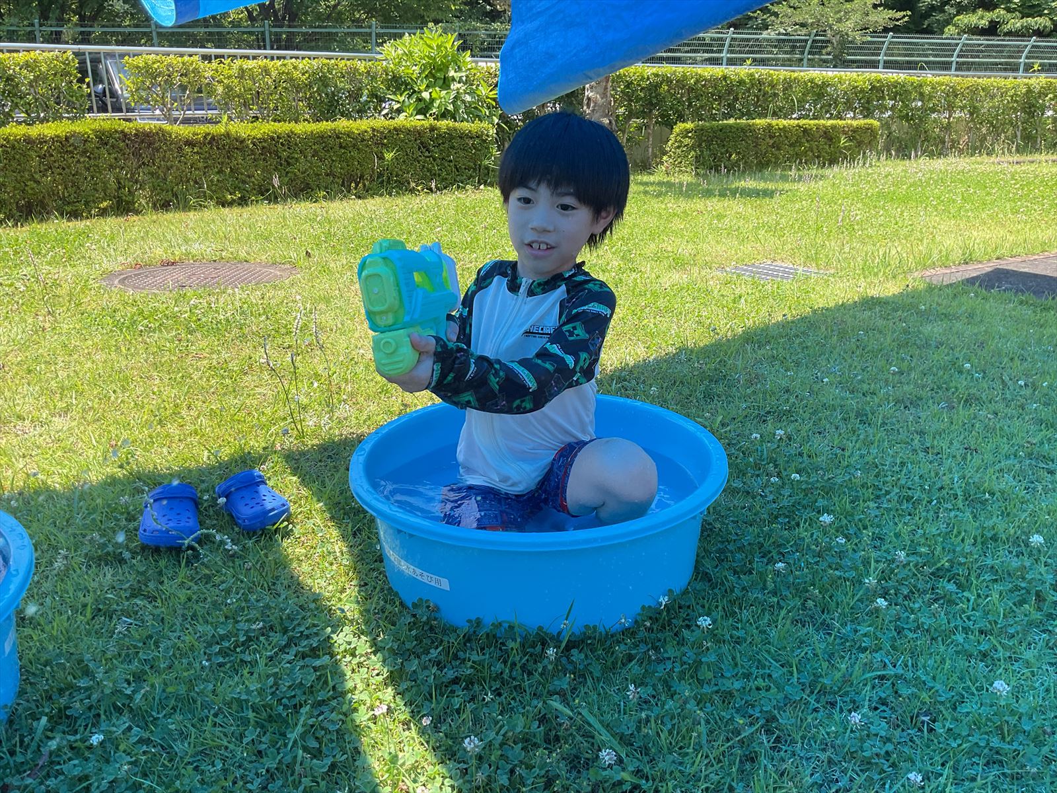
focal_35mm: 29
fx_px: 886
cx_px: 528
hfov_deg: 61.7
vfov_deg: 48.2
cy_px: 396
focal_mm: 3
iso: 16
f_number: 1.8
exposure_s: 1/403
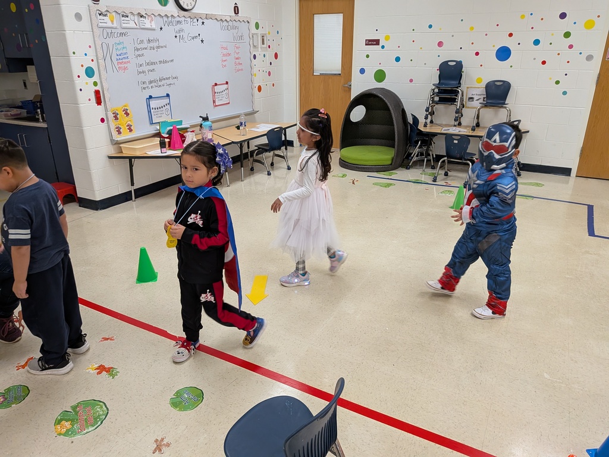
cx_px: 304
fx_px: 422
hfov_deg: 71.6
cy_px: 228
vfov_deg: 56.8
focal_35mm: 24
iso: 241
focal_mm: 4.53
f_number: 1.7
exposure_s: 1/100
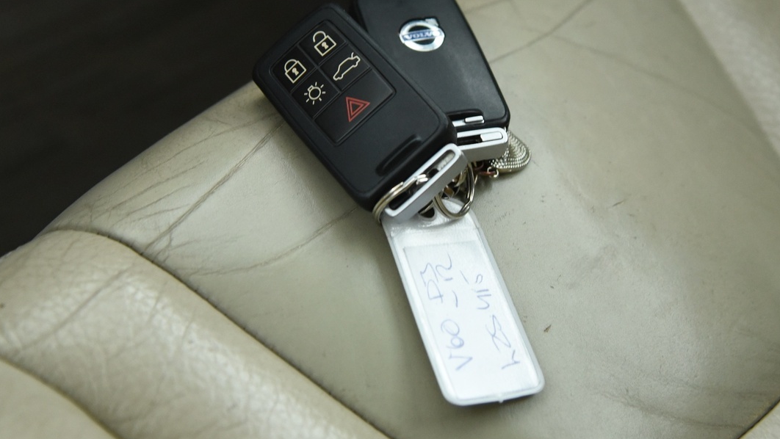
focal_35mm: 83
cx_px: 400
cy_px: 102
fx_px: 1717
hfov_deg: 25.6
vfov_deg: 14.5
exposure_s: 1/25
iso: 4000
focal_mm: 52
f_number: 4
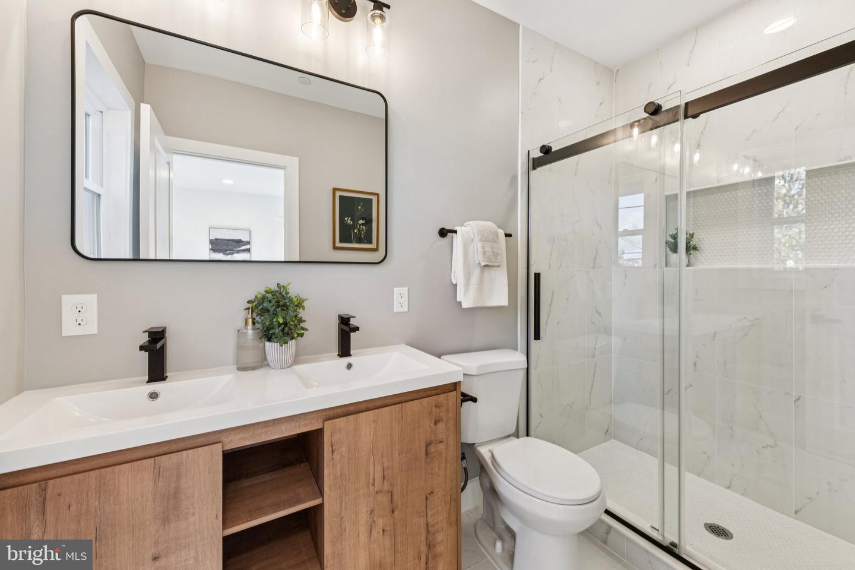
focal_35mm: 14
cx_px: 428
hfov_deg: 104.3
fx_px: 332
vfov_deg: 81.2
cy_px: 285
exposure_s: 1/20
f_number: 9
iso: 250
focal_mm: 14
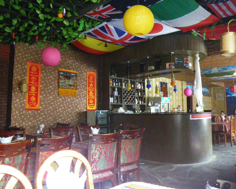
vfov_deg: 48.5
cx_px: 127
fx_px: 210
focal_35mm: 30
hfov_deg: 58.7
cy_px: 95
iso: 800
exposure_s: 1/13
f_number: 3.5
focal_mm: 5
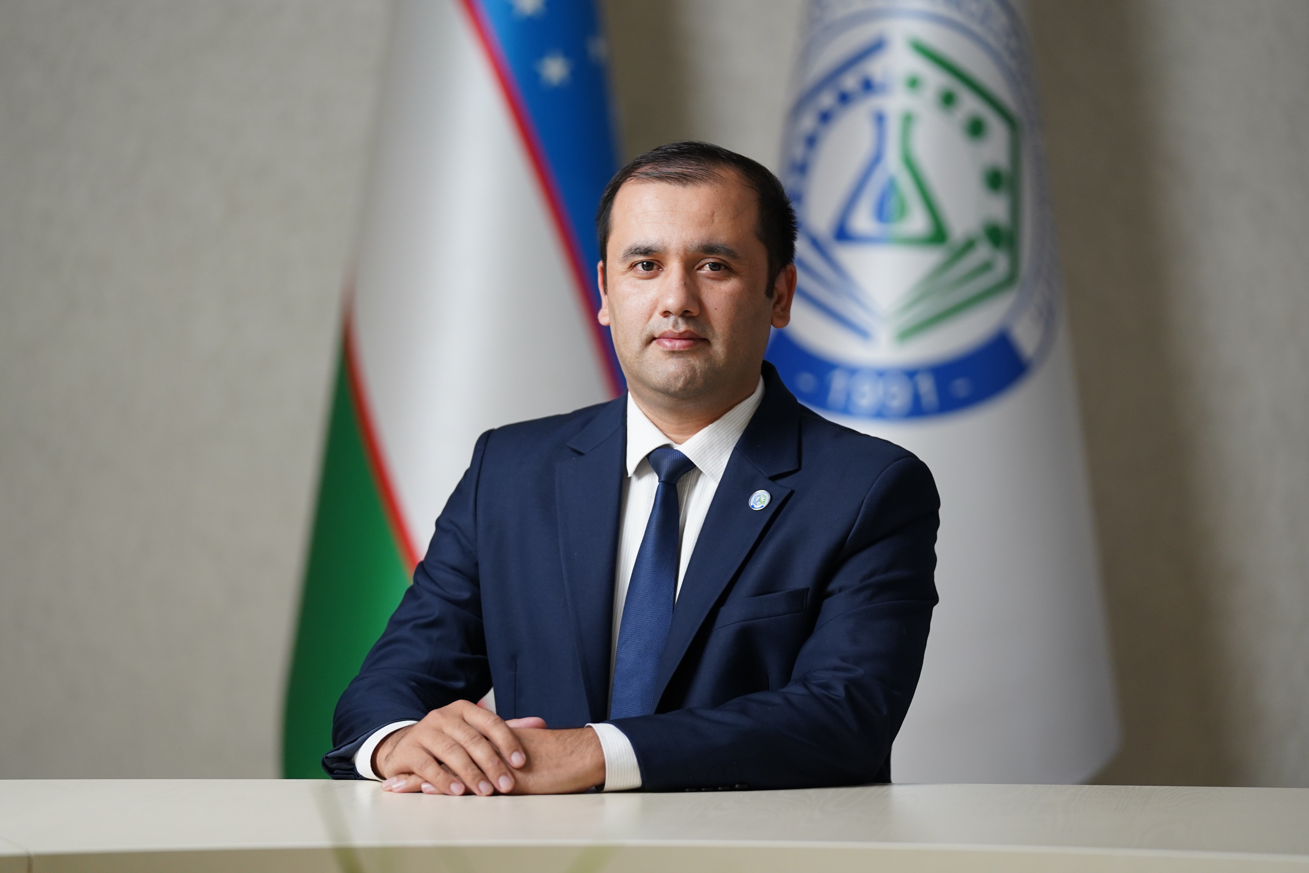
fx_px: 5090
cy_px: 436
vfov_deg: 9.8
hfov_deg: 14.7
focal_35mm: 140
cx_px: 654
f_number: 2.8
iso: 1600
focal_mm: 140
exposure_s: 1/320
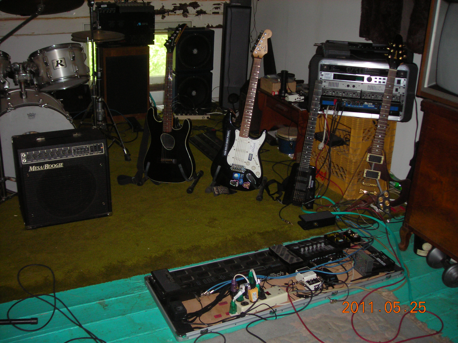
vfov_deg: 37.7
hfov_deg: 49.0
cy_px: 172
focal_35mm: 38
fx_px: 503
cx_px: 229
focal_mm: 6.3
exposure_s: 1/60.1
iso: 134
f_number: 3.2
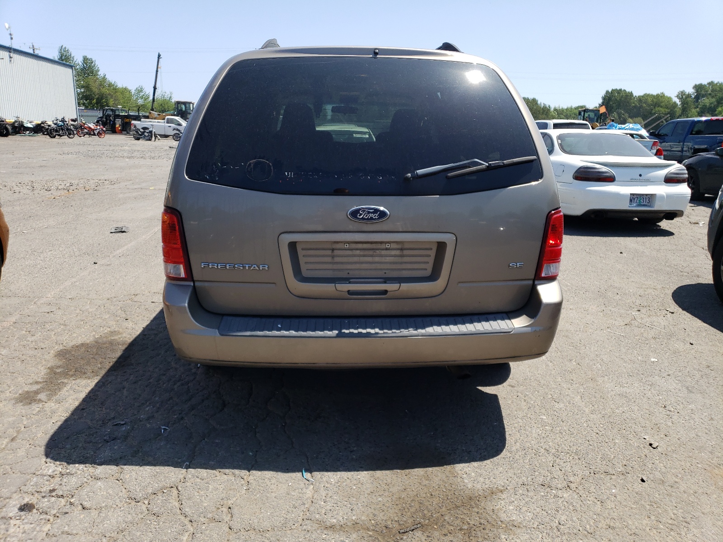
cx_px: 362
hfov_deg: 67.3
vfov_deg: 53.1
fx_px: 543
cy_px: 271
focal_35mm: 26
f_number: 1.5
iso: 50
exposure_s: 1/2000
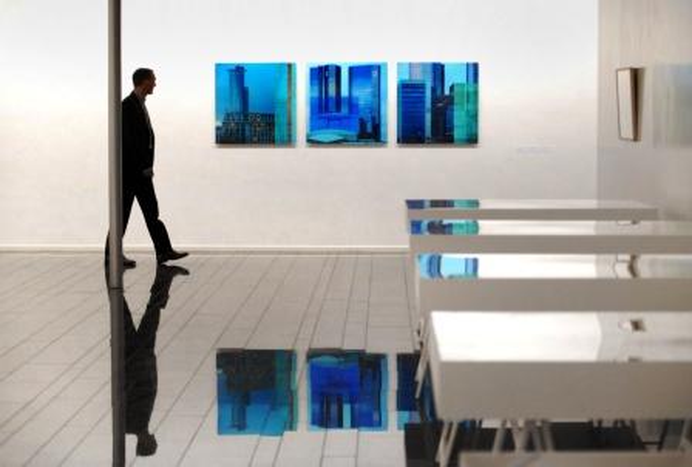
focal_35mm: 75
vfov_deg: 18.3
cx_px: 346
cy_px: 234
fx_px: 1447
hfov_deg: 26.9
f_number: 3.2
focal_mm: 50
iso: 1250
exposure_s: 1/60
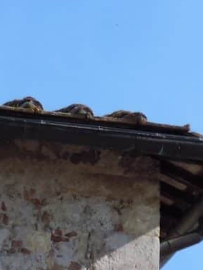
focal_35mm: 279
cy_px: 264
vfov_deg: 7.1
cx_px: 467
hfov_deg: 5.2
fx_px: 2179
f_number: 3.7
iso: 80
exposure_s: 1/640
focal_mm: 9.8
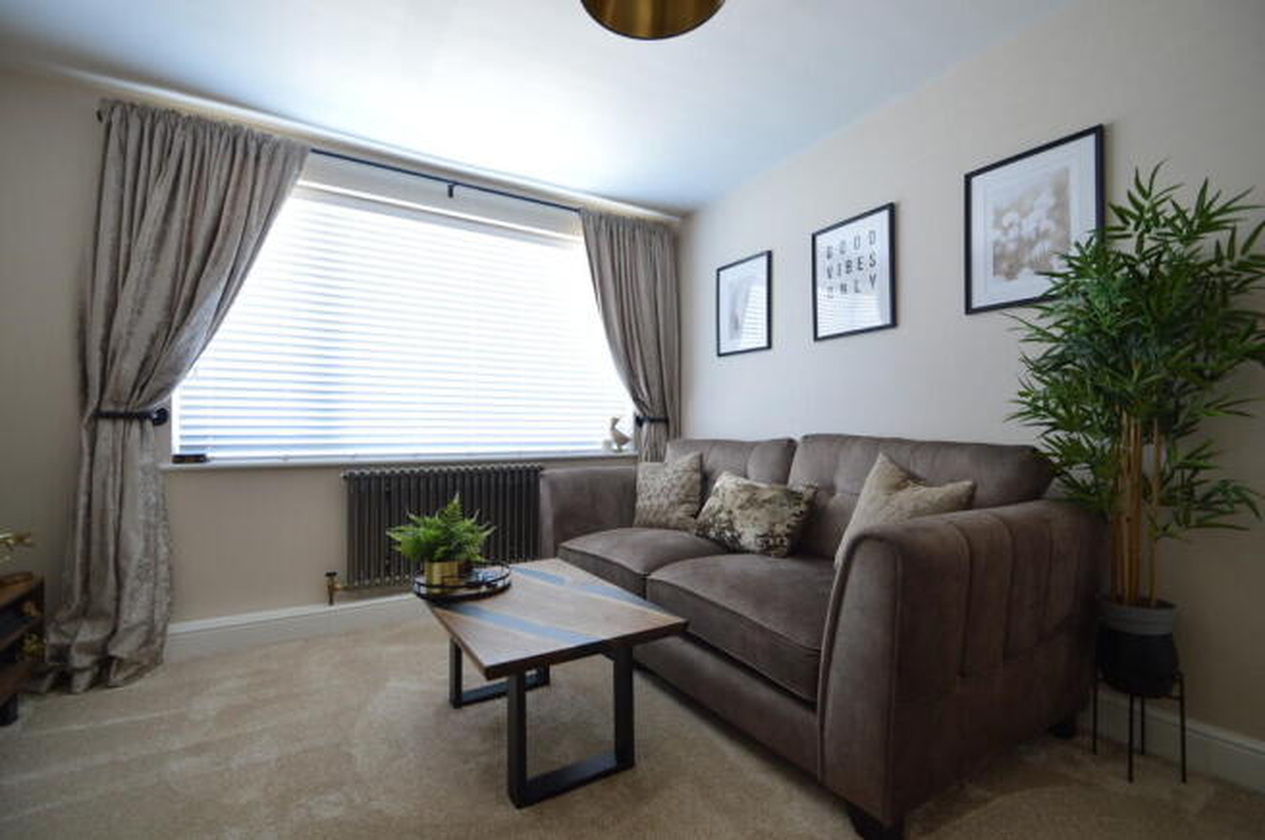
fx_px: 527
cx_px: 632
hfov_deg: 100.4
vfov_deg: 77.2
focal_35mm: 15
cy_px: 420
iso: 200
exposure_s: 1/10
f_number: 3.5
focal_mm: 10
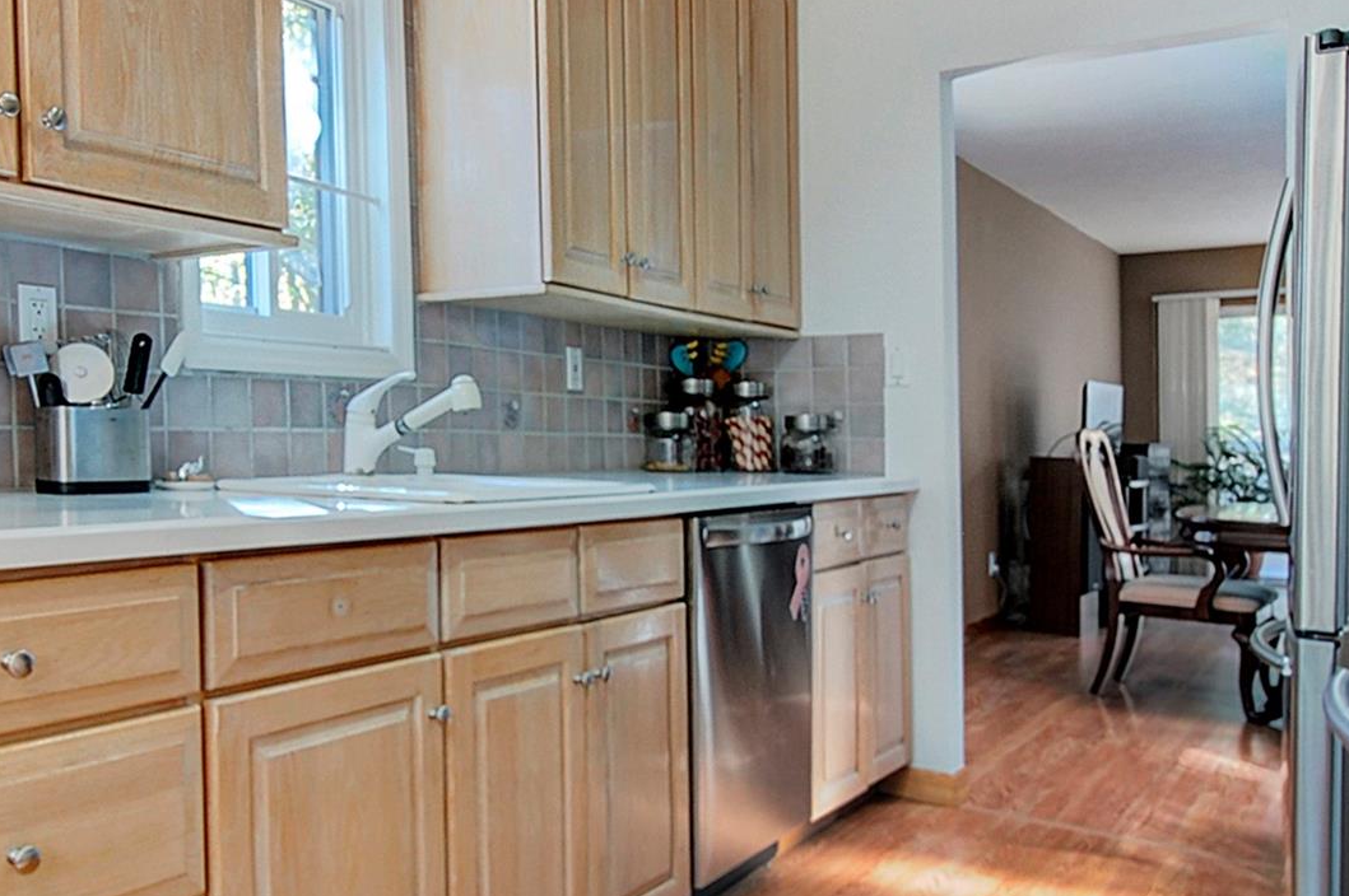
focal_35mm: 29
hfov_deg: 60.7
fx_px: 1086
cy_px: 385
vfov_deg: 44.8
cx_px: 363
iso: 200
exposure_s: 1/5
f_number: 14
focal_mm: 10
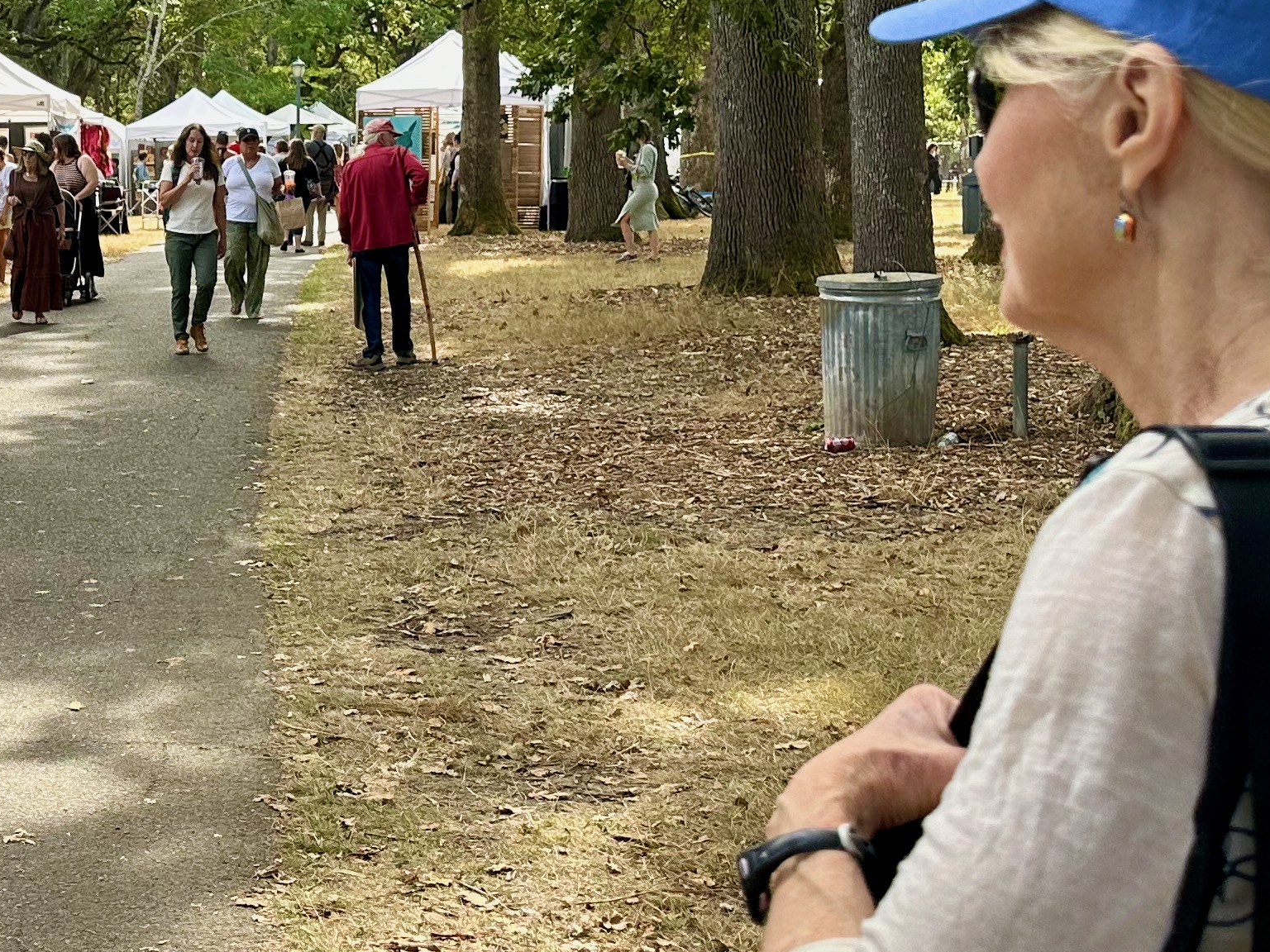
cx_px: -21
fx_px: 2311
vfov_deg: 23.2
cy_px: 376
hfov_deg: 28.7
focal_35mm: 63
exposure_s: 1/529
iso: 80
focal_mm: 6.86
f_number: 1.78
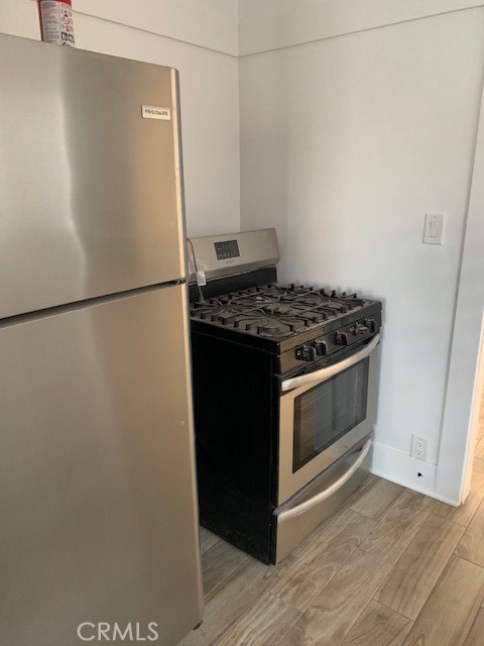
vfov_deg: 67.3
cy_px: 323
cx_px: 242
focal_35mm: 26
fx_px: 485
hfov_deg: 53.1
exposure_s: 1/40
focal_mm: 4.25
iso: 400
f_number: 1.8
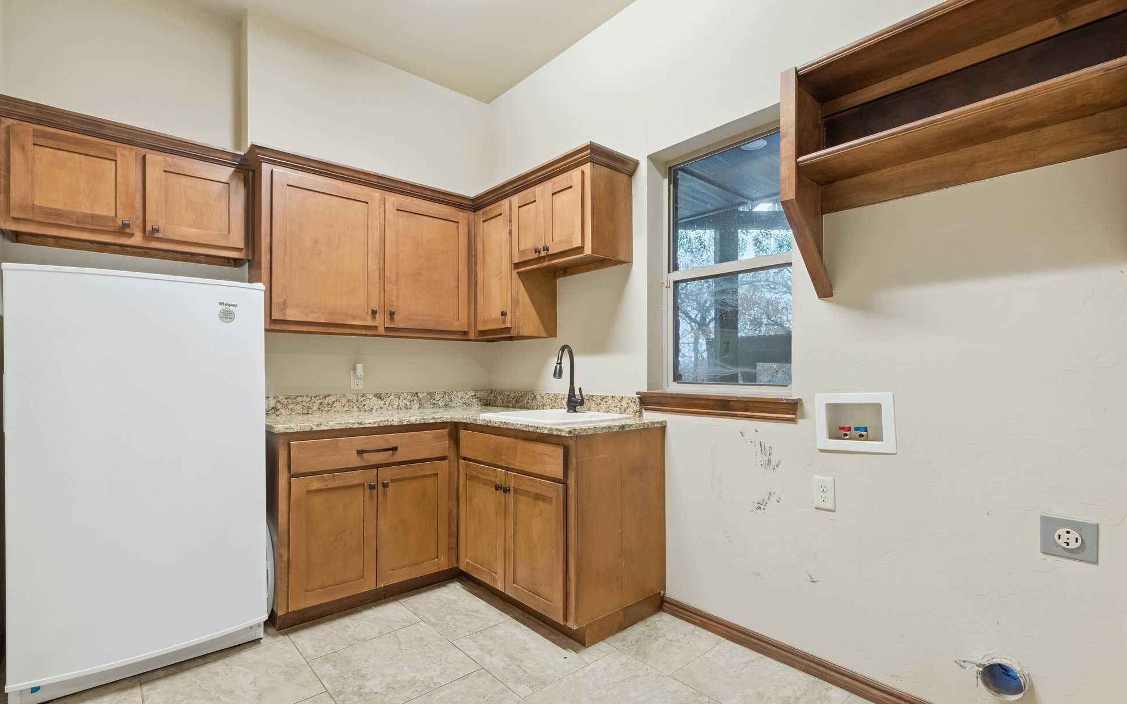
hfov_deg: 94.5
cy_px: 368
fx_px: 521
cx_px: 555
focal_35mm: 17
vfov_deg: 68.1
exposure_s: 1/4
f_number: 8
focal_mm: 10.6
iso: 200
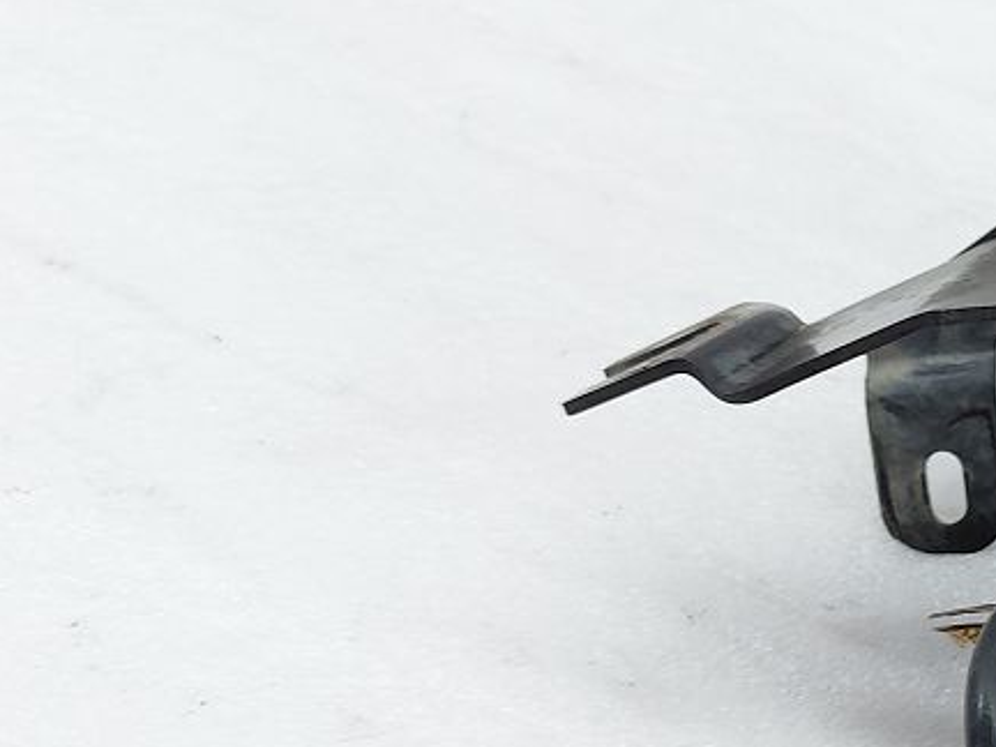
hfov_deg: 21.9
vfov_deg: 19.1
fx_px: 2216
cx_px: 1412
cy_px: 450
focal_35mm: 77
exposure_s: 1/50
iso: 50
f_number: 1.8
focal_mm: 5.23
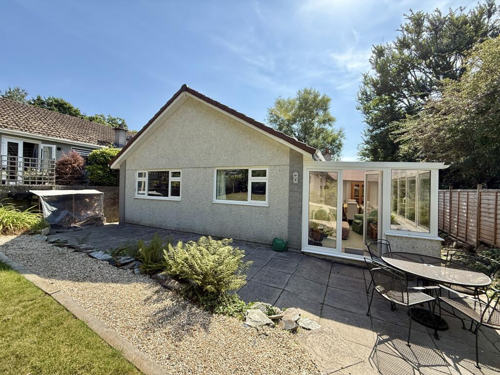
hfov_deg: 102.1
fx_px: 202
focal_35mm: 14
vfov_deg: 85.7
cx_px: 250
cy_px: 188
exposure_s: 1/820
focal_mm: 2.22
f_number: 2.2
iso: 64
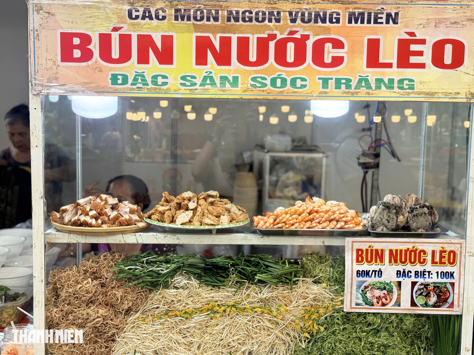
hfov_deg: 39.7
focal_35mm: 48
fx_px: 657
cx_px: 237
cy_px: 178
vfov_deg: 30.3
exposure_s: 1/356
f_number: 1.78
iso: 100
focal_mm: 6.76
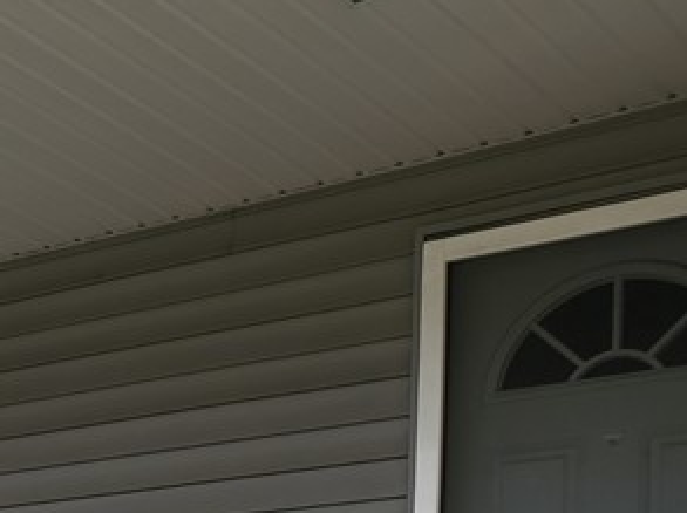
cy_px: 780
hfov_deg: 19.1
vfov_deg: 15.0
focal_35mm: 91
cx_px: -319
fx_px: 1804
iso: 50
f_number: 2.4
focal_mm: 4.3
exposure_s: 1/124
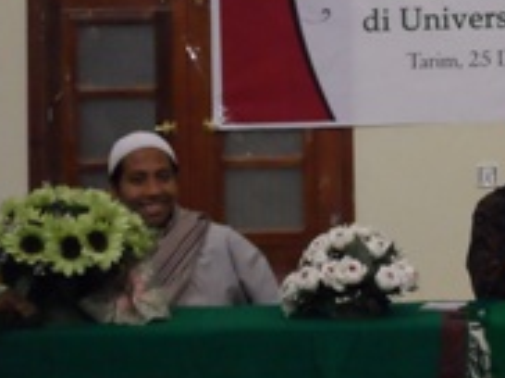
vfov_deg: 14.8
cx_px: 519
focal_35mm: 99
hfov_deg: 19.2
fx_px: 1442
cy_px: 79
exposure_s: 1/30
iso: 400
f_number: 3
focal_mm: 6.5
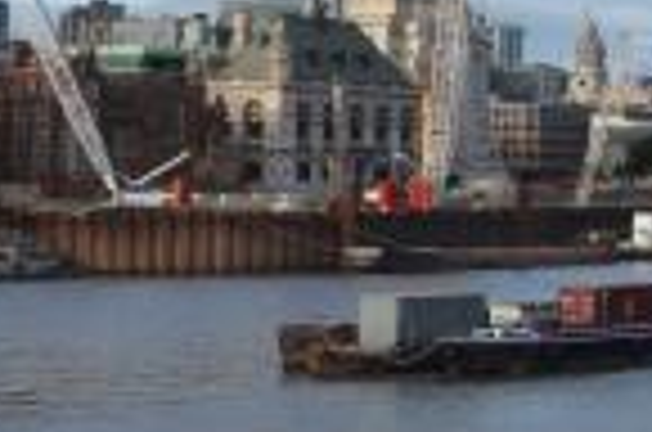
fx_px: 2236
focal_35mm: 124
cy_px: 124
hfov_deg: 12.9
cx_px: 1549
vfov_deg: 11.0
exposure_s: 1/250
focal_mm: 11
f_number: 8
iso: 200
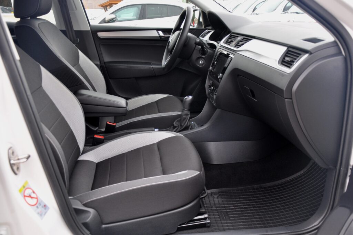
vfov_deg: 39.9
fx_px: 323
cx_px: 176
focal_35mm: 33
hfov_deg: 57.3
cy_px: 118
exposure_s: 1/60
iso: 500
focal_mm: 22
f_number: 4
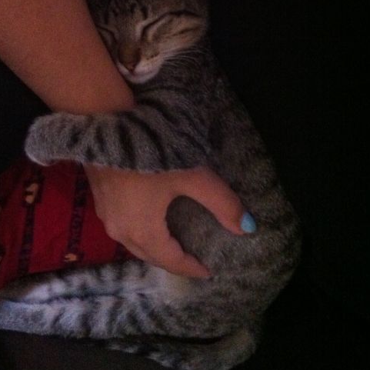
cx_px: 156
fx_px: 629
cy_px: 95
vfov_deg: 32.2
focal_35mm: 52
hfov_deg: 32.7
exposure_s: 1/15
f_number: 2.8
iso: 1000
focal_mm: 3.85
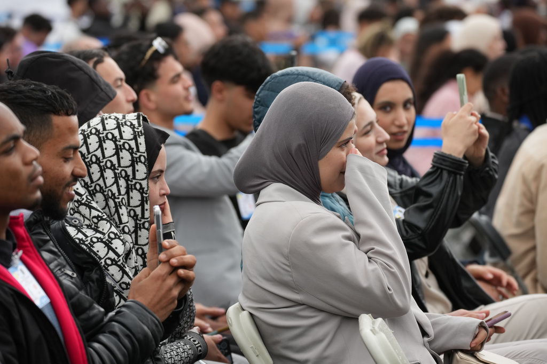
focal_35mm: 209
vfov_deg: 6.6
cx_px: 274
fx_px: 3174
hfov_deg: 9.8
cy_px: 182
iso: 1000
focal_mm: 209
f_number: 6.3
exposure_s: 1/1000
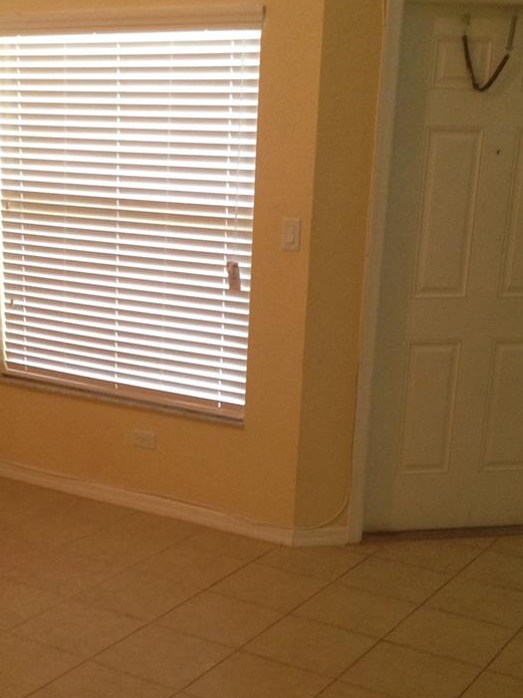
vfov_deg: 33.6
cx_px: 177
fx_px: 1149
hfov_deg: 25.5
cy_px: 444
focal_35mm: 57
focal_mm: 4.12
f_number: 2.4
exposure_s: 1/20
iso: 200
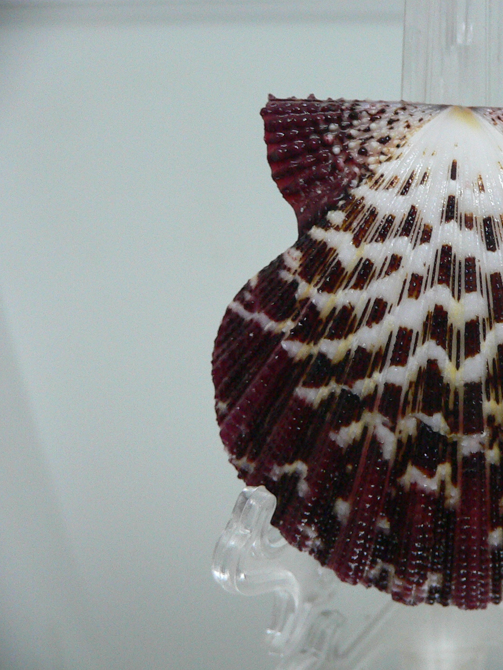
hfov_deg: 29.8
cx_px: 437
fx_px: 910
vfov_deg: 40.4
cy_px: 337
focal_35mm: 47
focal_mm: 4.6
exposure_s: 1/50
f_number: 2.8
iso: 200
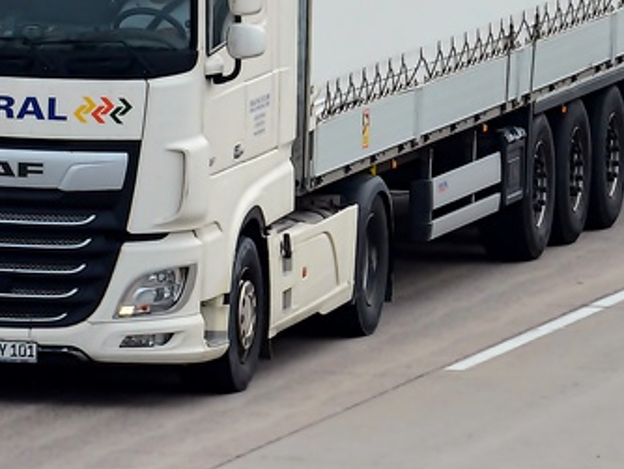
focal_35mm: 672
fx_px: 12125
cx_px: 211
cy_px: 54
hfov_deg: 2.9
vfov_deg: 2.2
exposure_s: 1/1000
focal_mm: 195
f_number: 10
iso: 800
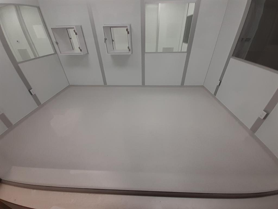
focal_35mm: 13
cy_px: 104
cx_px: 139
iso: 50
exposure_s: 1/60
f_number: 2.2
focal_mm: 1.13
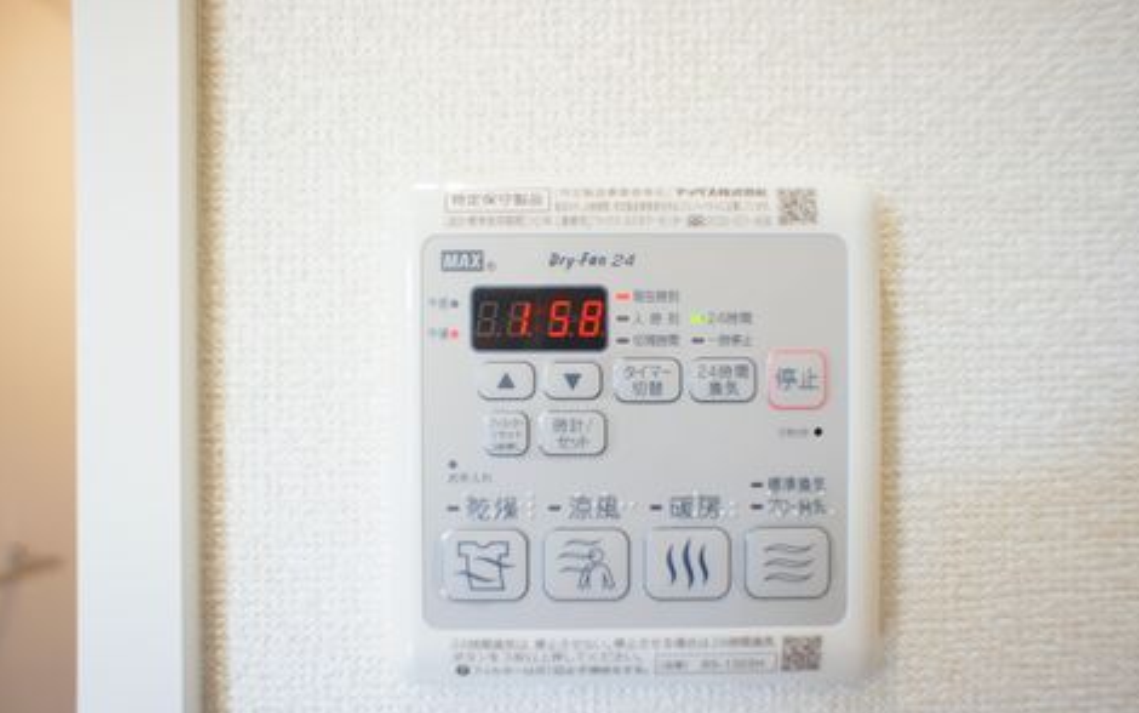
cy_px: 400
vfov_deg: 47.5
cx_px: 599
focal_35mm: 26
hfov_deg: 70.4
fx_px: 807
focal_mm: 16
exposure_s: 1/30
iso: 200
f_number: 3.2
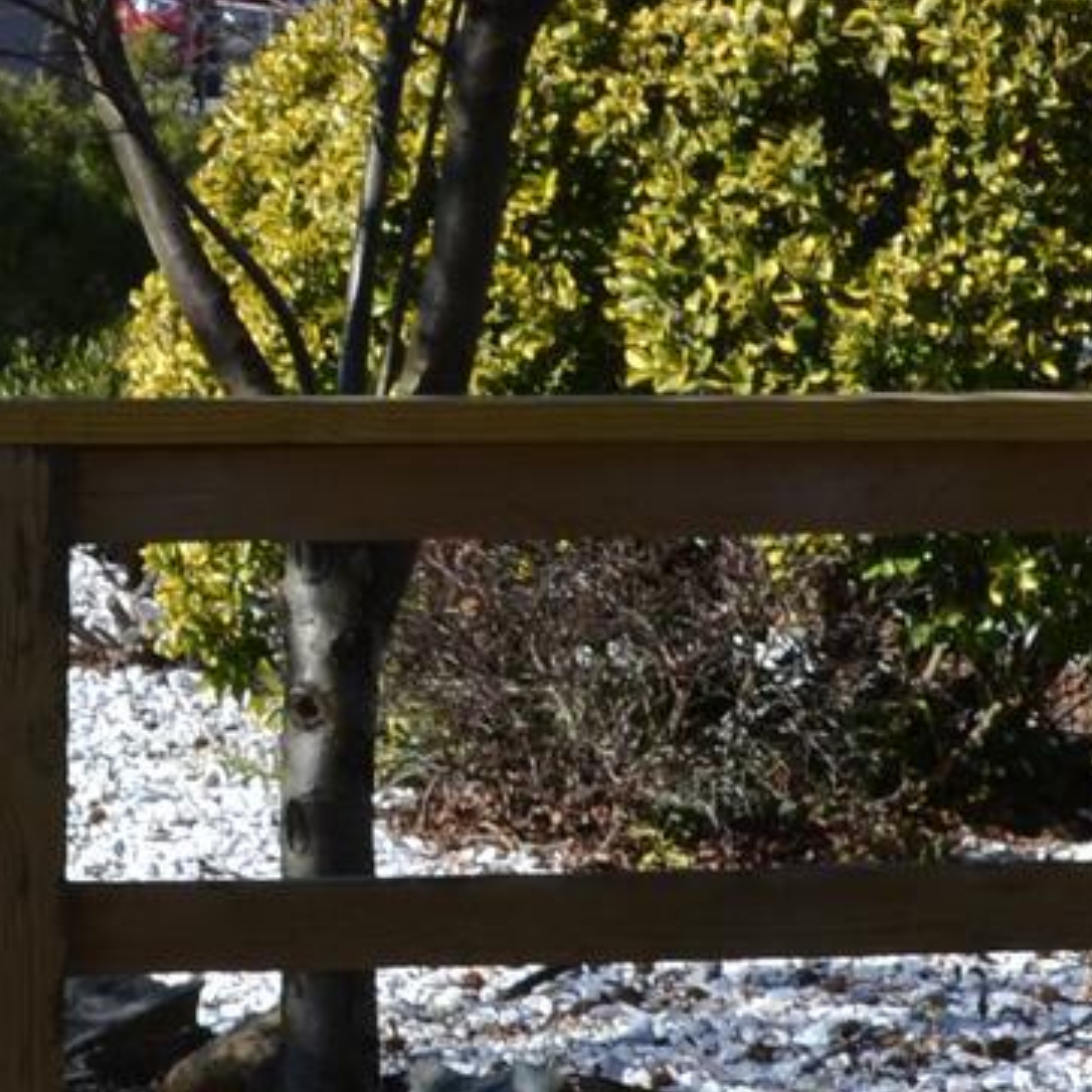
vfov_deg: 10.1
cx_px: 48
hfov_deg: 10.0
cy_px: 789
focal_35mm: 173
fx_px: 6174
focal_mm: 24
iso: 100
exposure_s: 1/200
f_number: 7.1
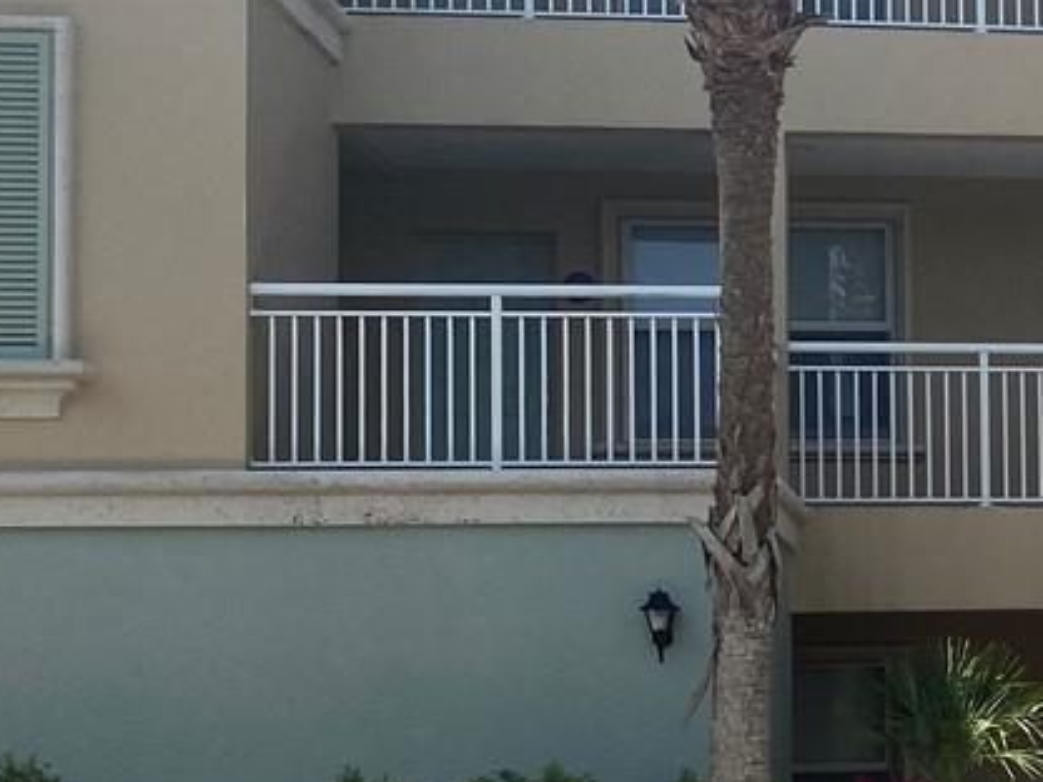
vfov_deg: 14.7
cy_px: 556
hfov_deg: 17.6
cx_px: 1567
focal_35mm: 100
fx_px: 3013
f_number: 1.8
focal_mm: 4.25
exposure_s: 1/2222
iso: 32
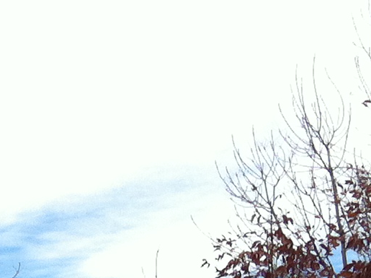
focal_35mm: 176
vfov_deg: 8.1
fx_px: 1884
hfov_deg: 10.8
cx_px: -212
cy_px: 537
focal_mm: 3.85
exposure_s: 1/580
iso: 80
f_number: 2.8
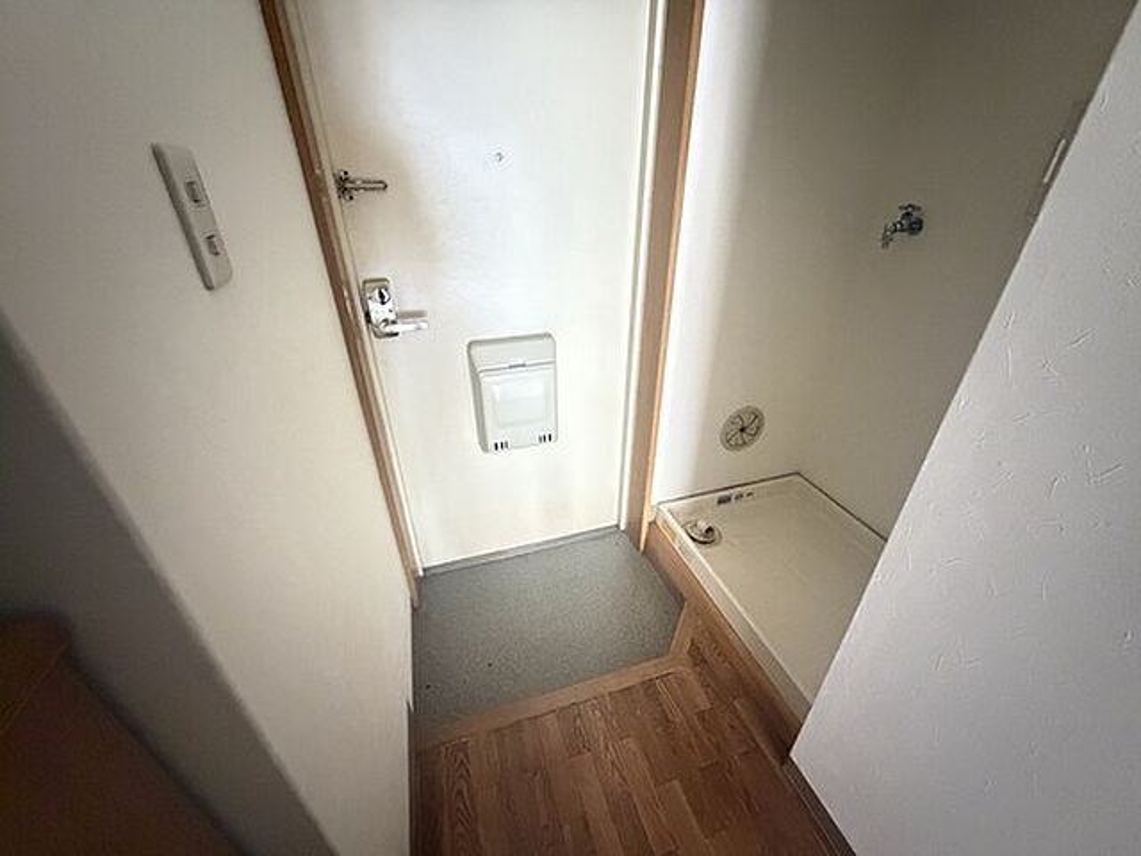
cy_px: 428
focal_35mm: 14
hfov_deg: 102.1
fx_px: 461
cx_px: 570
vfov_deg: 85.7
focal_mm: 2.22
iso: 1600
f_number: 2.2
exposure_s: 1/37
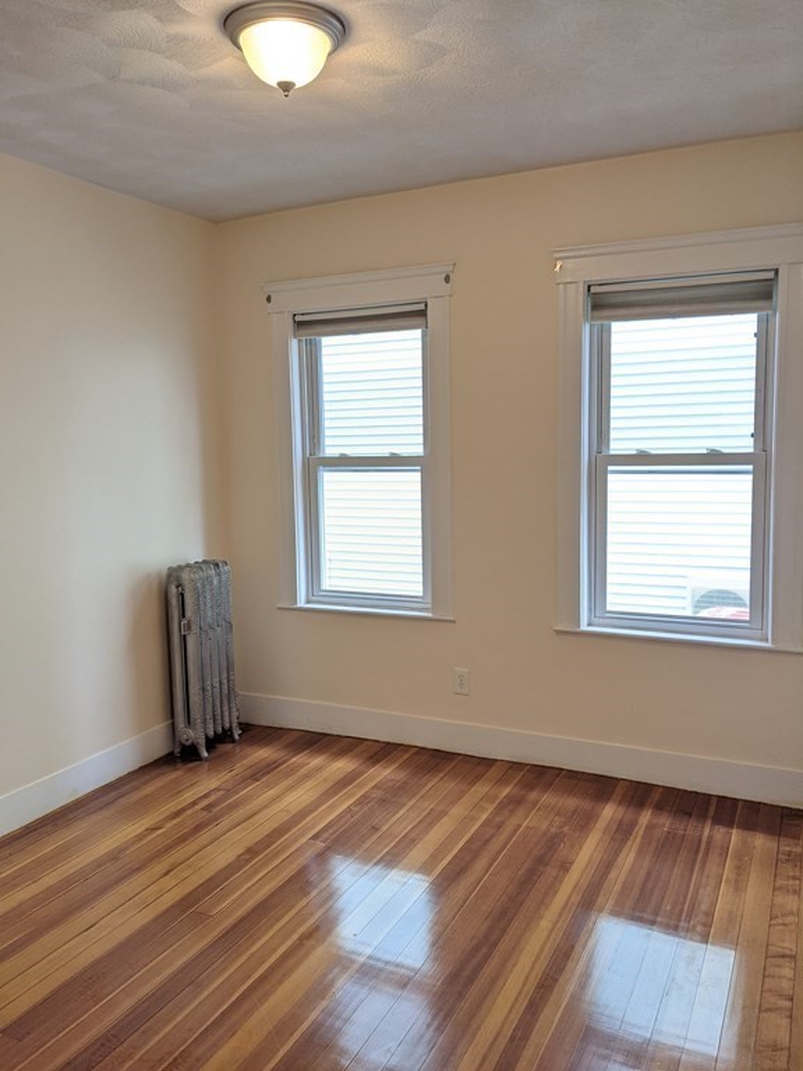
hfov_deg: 51.4
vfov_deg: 65.3
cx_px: 402
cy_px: 536
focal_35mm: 27
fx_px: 835
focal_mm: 4.38
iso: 73
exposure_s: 1/120
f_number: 1.73
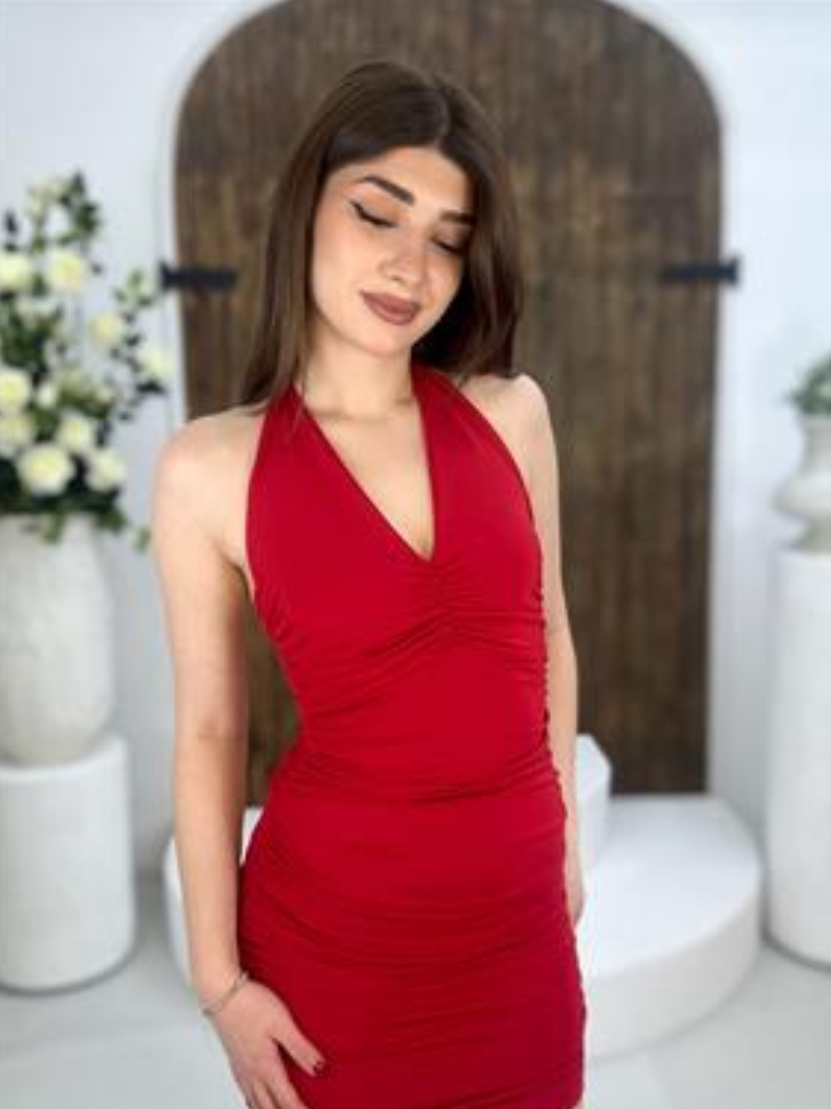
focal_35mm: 32
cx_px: 429
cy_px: 586
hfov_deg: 44.1
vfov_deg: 56.8
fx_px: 1025
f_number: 1.9
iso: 40
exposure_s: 1/100
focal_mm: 2.69
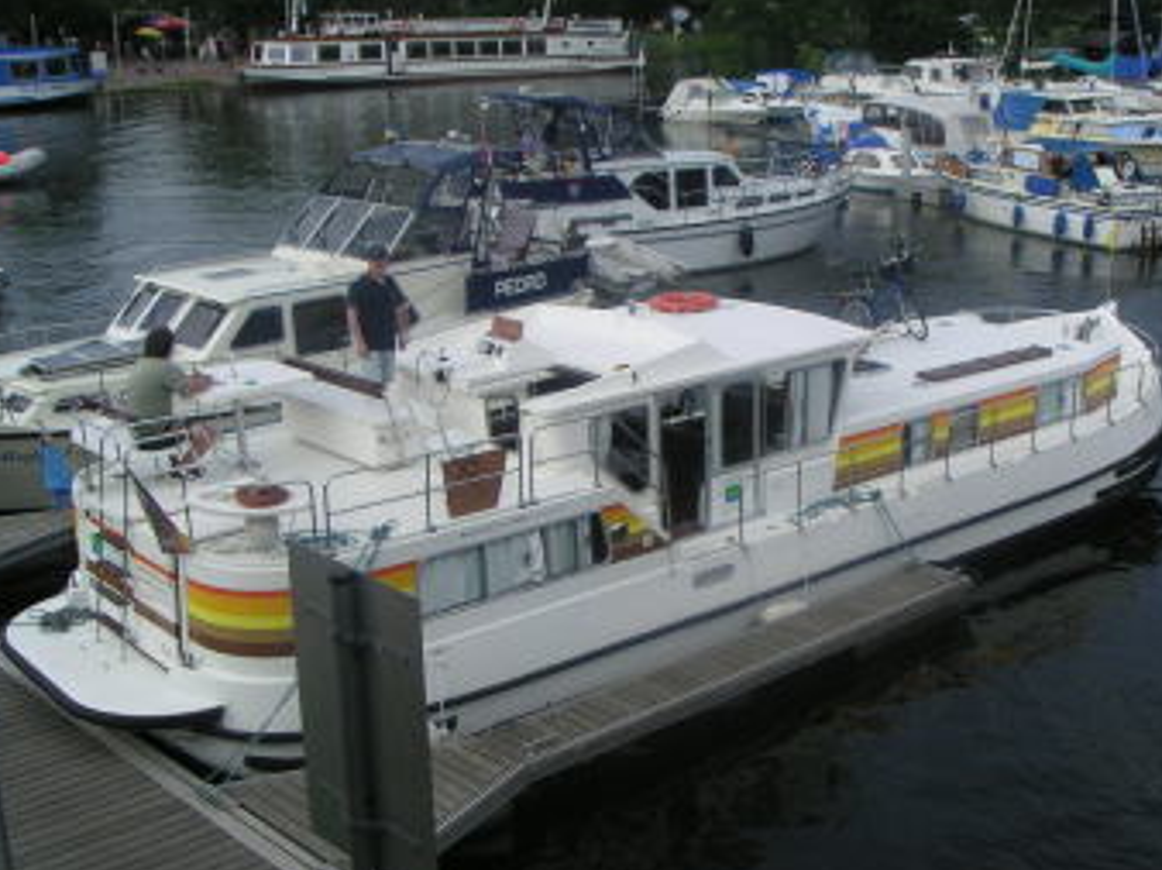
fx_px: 1510
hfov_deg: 42.0
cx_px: 657
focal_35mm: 45
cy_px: 475
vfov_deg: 32.1
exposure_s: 1/180
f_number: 6.7
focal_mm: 6
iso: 50
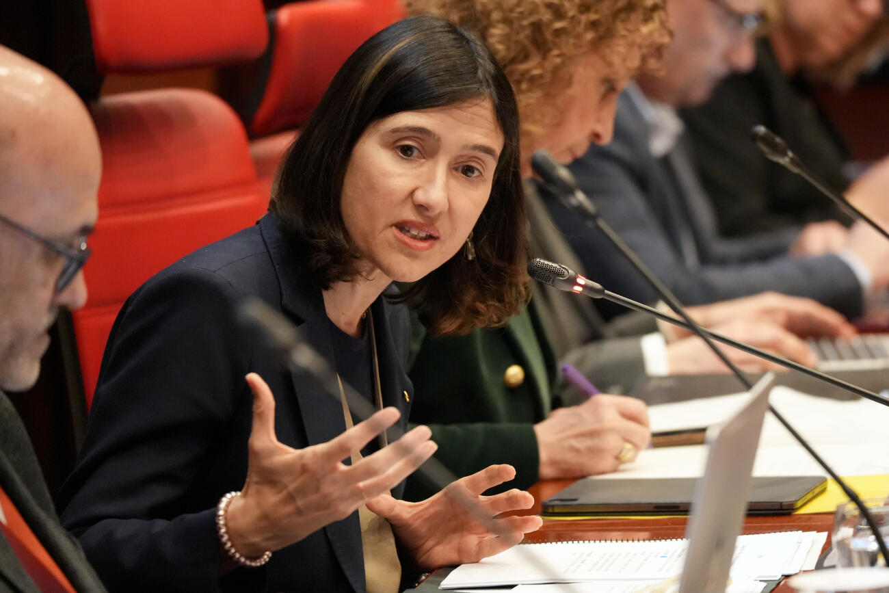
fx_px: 4939
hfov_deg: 10.3
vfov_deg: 6.9
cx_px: 444
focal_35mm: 200
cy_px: 296
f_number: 4
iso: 10000
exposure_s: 1/125
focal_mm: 200
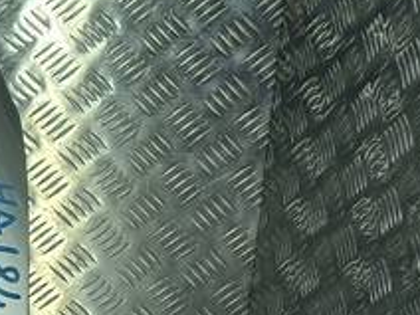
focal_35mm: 121
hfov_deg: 13.5
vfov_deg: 12.1
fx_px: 1468
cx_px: -472
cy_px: 6
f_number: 1.8
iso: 32
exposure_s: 1/100
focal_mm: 4.6
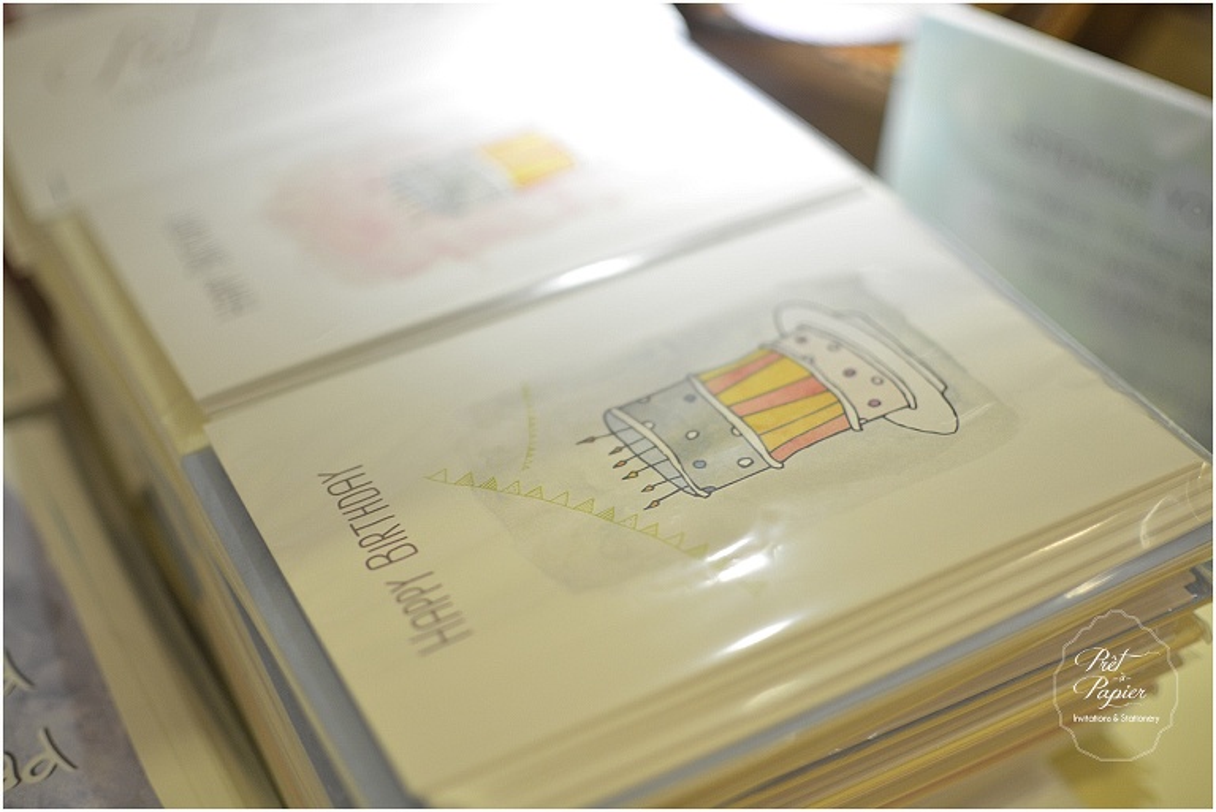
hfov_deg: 37.8
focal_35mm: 52
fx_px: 1774
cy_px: 406
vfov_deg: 25.8
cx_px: 608
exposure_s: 1/60
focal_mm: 35
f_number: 1.8
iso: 200
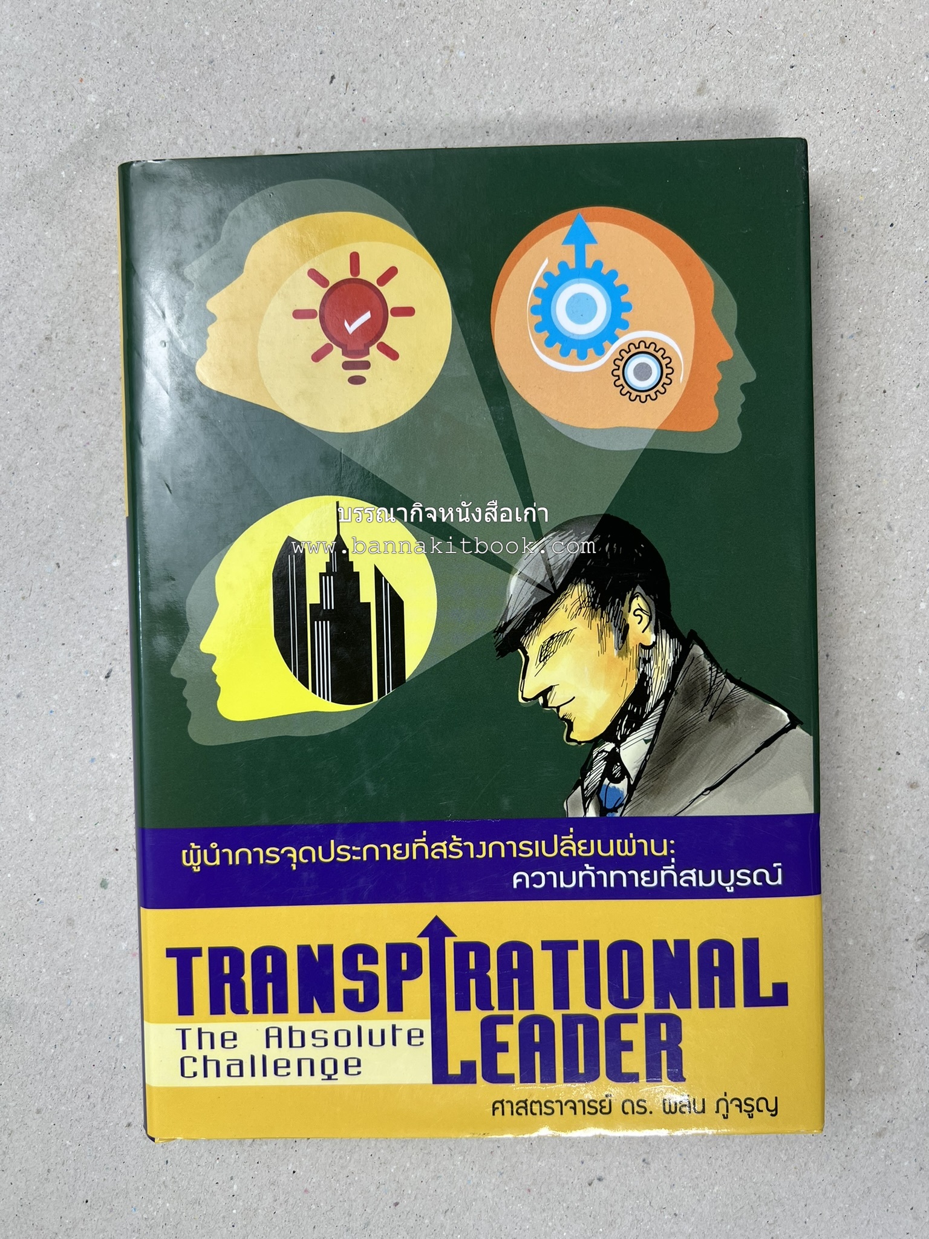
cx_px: 464
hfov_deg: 53.1
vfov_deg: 67.3
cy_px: 620
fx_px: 930
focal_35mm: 26
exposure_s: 1/106
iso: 32
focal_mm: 5.7
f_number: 1.5
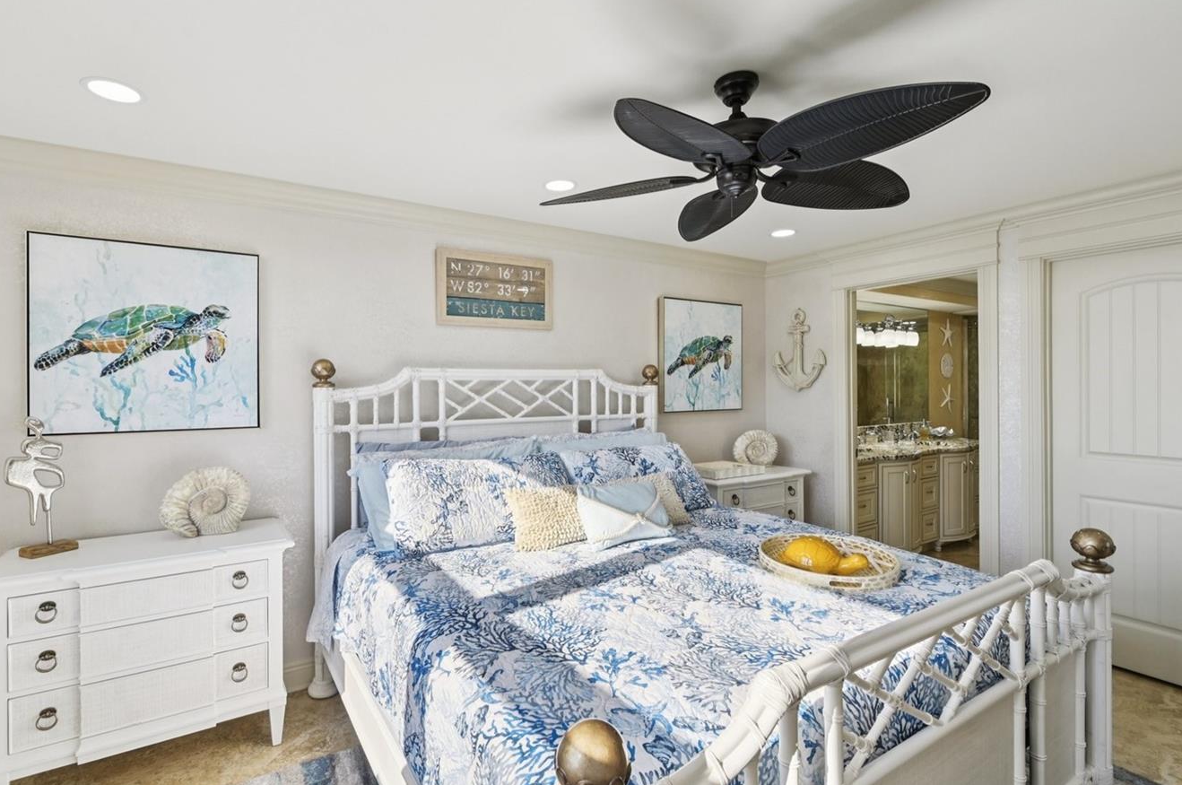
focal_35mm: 17
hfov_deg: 93.2
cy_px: 382
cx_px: 552
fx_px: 557
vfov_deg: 70.3
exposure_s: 1/320
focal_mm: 14
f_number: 8
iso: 400
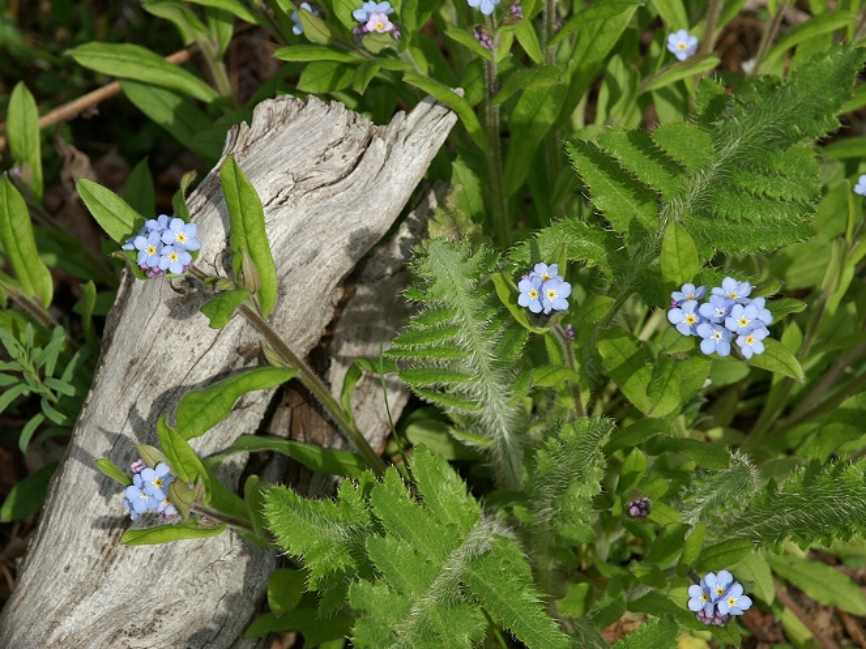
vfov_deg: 8.7
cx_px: 400
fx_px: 4291
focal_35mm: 172
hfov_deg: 11.5
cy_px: 325
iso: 100
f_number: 11
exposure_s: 1/200
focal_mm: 105
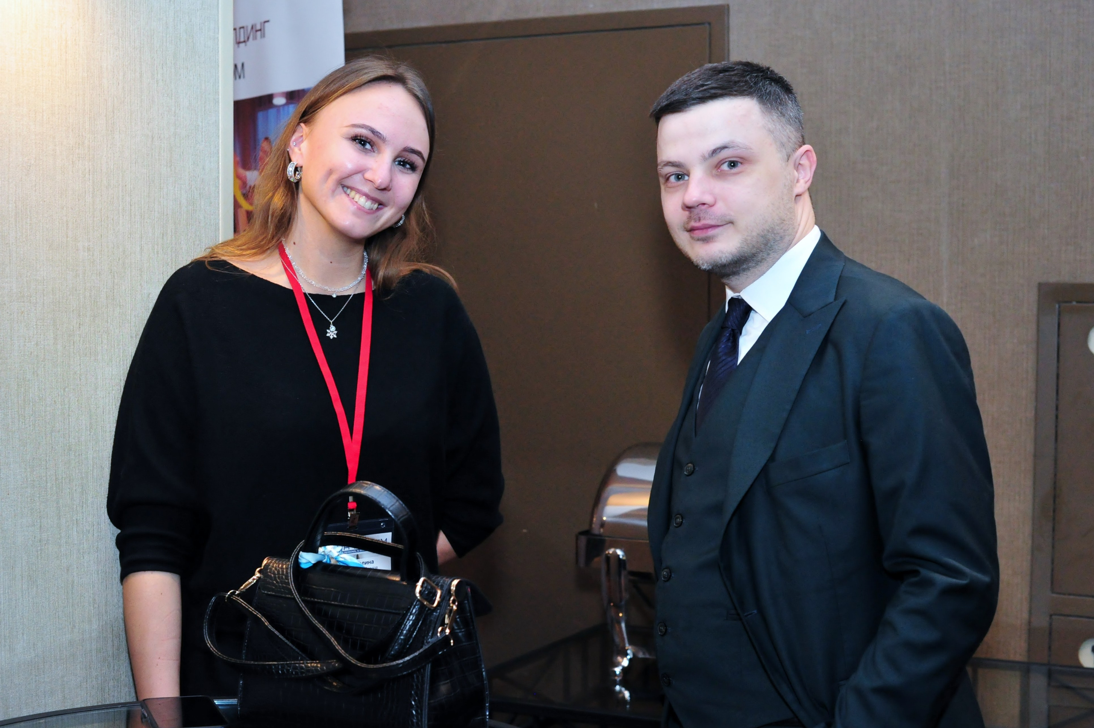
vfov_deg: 27.0
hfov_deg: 39.6
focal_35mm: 50
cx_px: 547
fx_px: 1519
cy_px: 364
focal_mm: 50
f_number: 5.6
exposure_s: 1/250
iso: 5000
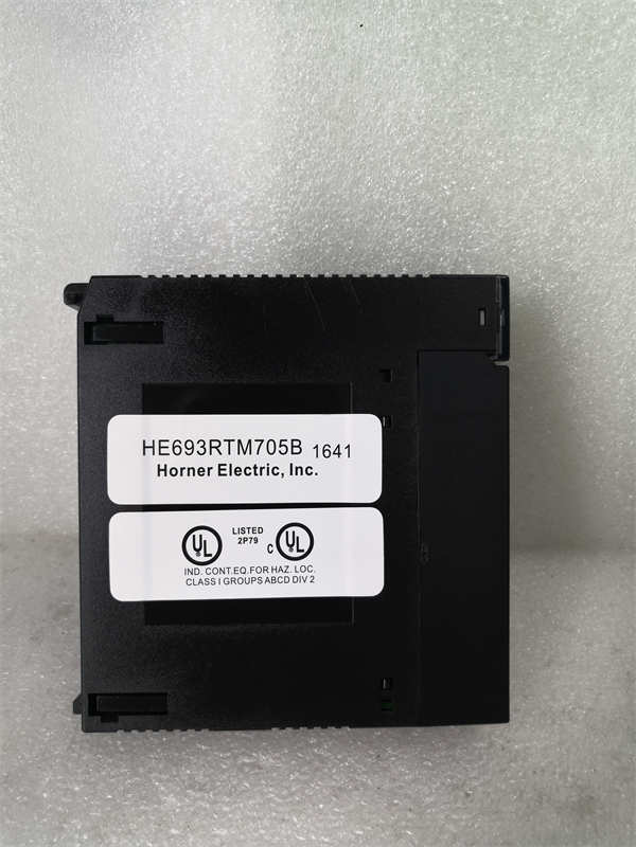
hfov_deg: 51.4
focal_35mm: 27
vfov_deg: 65.3
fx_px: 661
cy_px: 424
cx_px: 318
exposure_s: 1/50
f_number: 1.8
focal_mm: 3.95
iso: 50
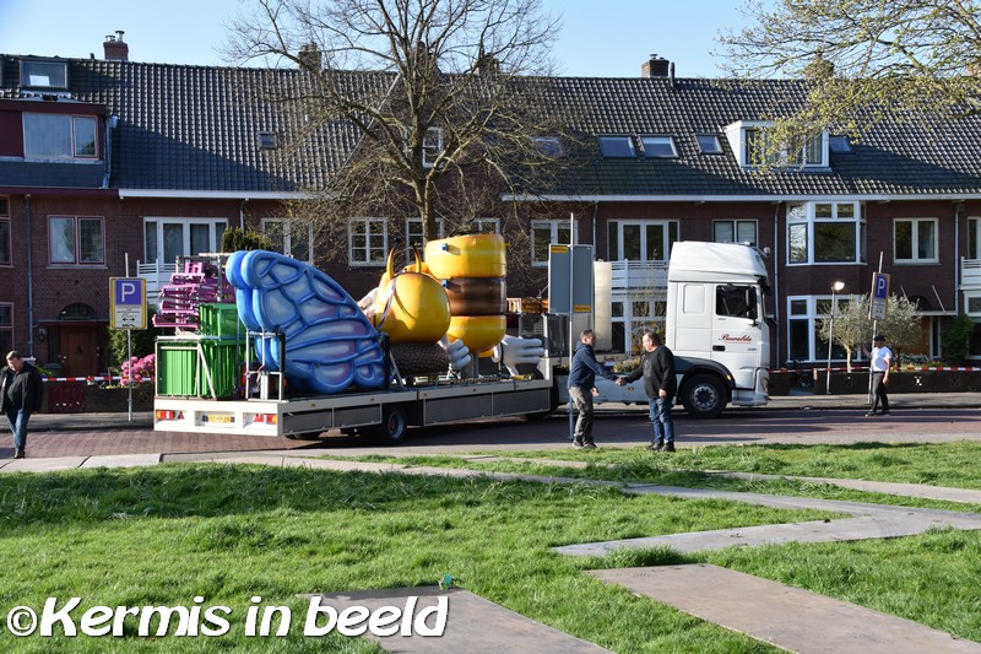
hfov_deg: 35.1
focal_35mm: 57
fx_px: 1553
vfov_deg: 23.8
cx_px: 490
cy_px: 327
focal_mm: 38
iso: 560
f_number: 8
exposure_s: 1/500
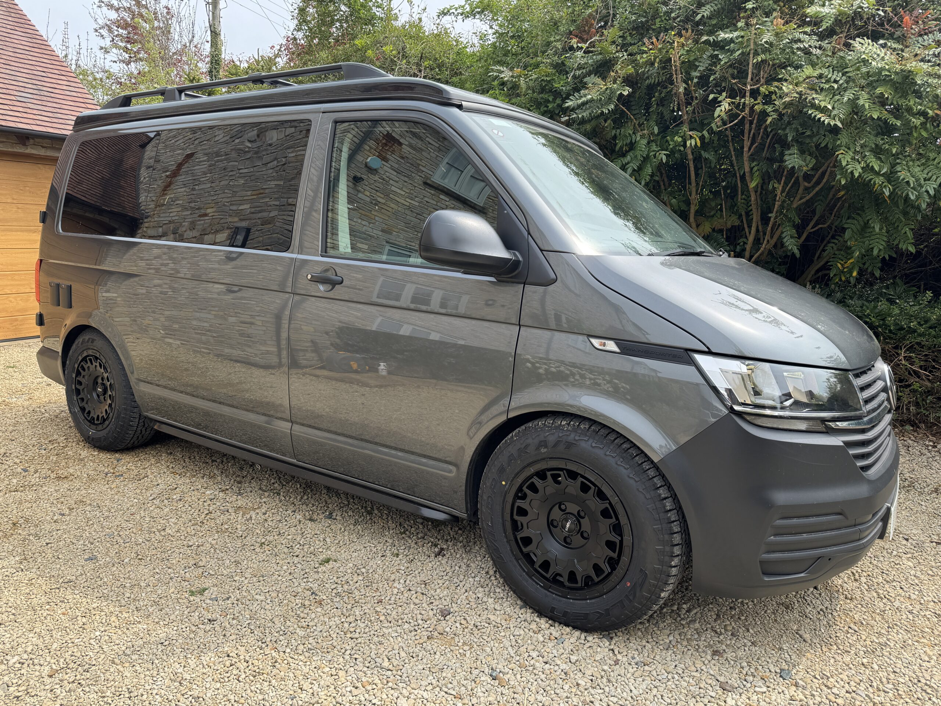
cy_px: 353
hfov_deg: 71.6
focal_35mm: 24
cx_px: 470
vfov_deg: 56.8
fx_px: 652
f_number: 1.78
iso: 80
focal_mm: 6.76
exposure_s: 1/1524
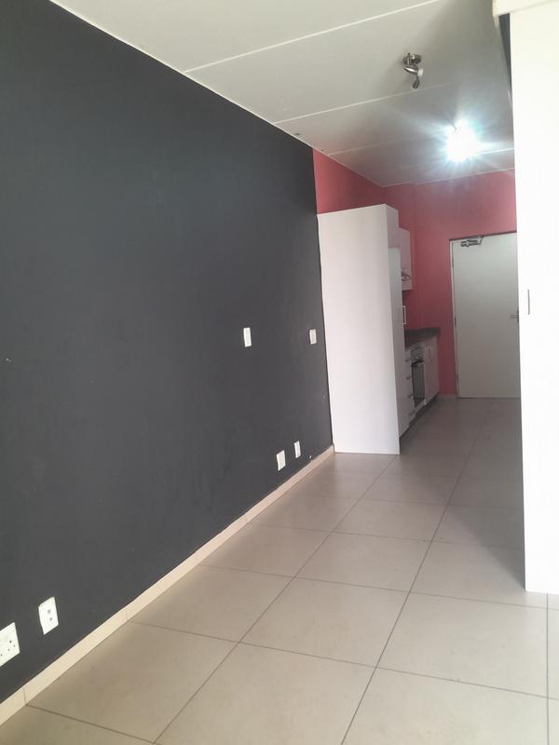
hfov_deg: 53.1
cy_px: 372
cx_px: 280
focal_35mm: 26
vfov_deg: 67.3
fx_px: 560
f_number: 1.8
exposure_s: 1/50
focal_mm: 3.98
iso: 160
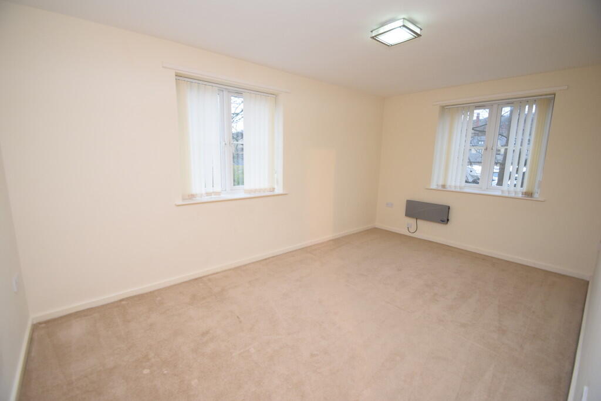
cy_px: 200
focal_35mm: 15
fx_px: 250
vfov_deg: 77.3
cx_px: 300
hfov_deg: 100.4
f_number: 3.5
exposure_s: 1/60
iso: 1000
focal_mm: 10
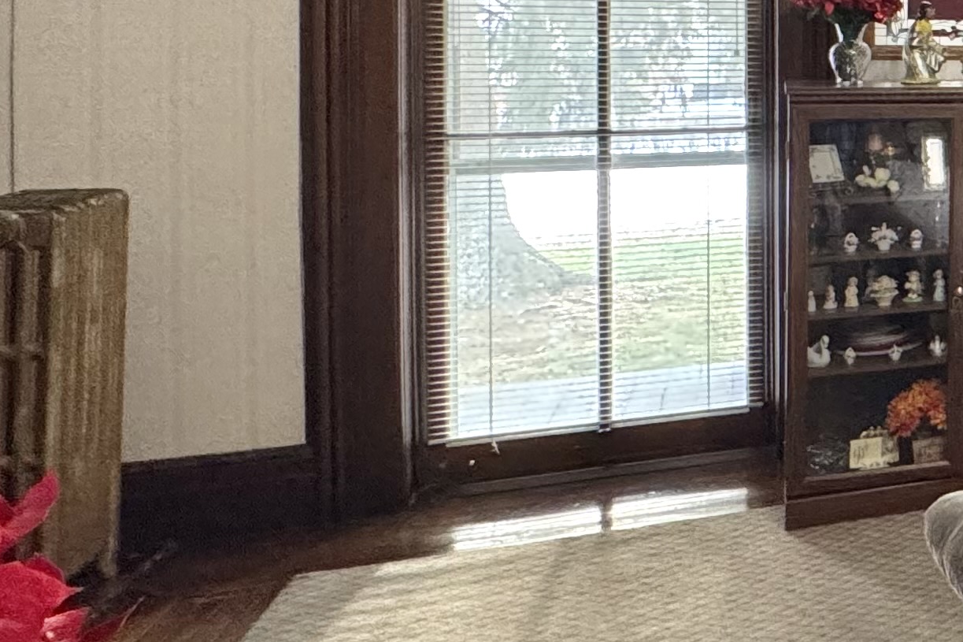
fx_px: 1284
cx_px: 1430
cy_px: 54
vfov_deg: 27.0
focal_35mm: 48
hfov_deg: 28.1
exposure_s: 1/60
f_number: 2.2
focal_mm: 2.22
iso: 400
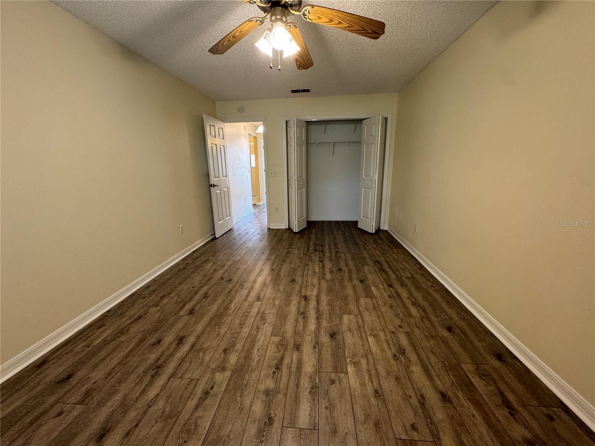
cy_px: 223
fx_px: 241
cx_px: 298
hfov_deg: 102.1
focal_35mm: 14
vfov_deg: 85.7
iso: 250
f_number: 2.2
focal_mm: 2.22
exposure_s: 1/60
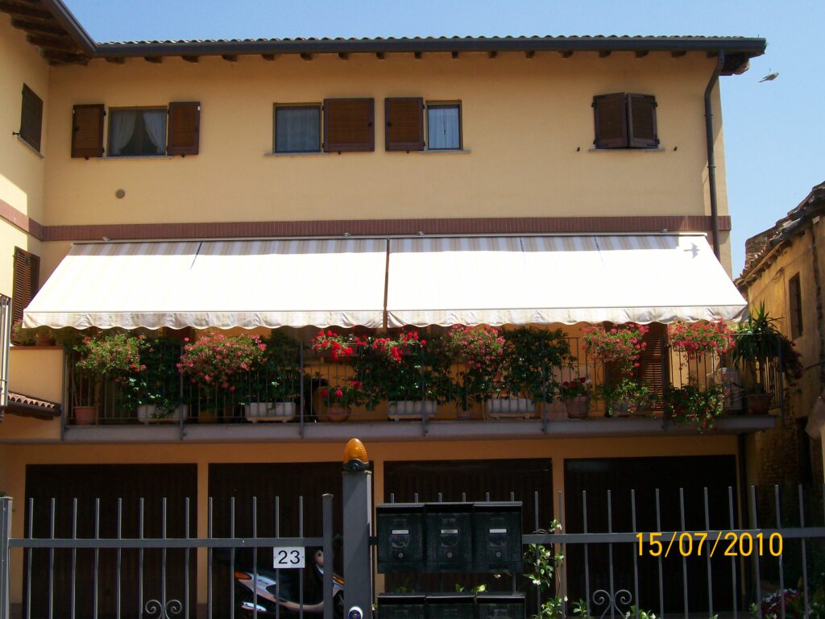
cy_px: 310
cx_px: 412
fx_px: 1072
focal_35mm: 45
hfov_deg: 42.1
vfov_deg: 32.2
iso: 80
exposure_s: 1/389
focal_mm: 7.6
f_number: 5.4
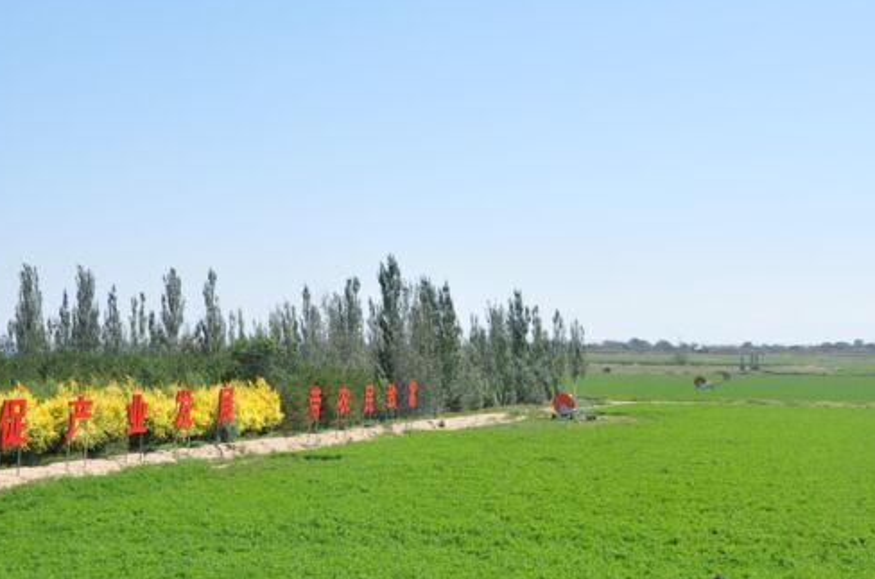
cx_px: 502
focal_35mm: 60
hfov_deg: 33.4
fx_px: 1455
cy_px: 279
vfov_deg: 22.5
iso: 250
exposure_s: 1/400
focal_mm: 30
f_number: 10
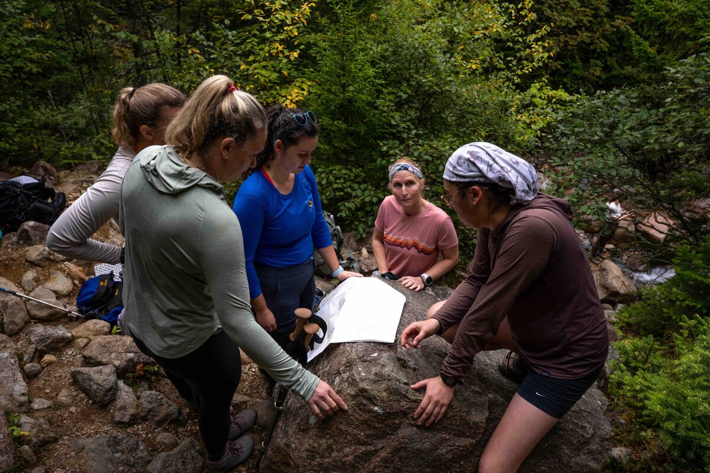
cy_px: 236
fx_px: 473
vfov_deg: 53.1
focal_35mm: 24
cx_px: 355
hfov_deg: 73.7
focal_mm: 24
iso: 320
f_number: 6.3
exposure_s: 1/100
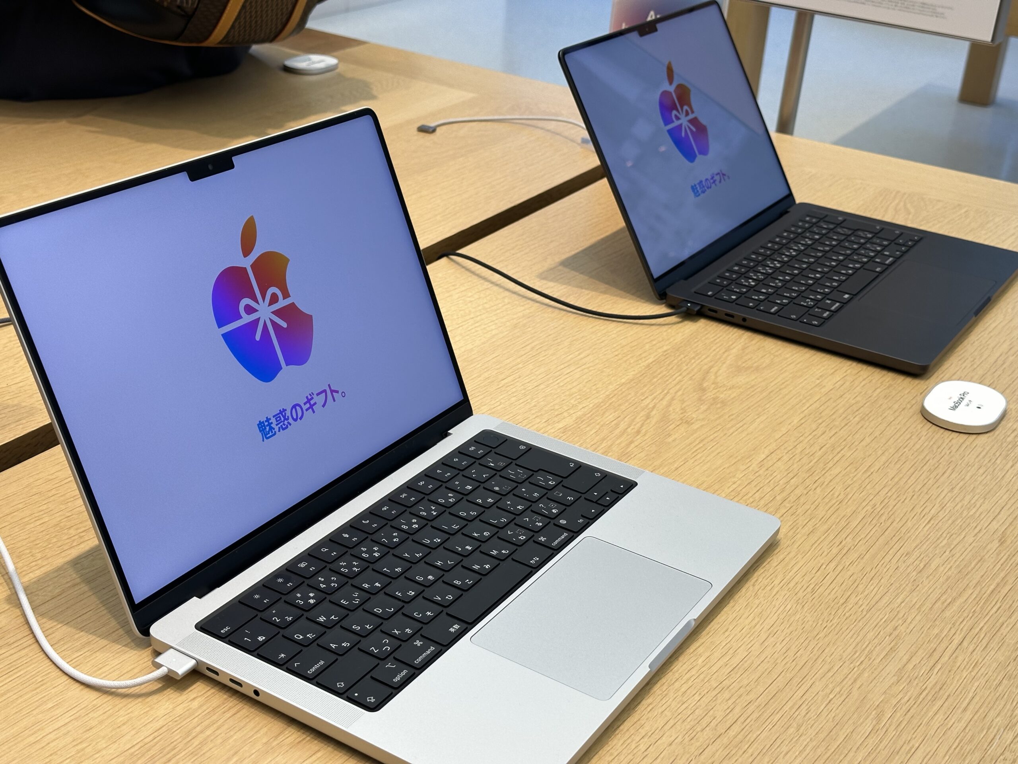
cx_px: 509
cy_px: 382
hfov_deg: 39.7
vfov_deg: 30.3
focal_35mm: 48
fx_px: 1412
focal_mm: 6.86
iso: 64
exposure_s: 1/150
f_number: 1.78
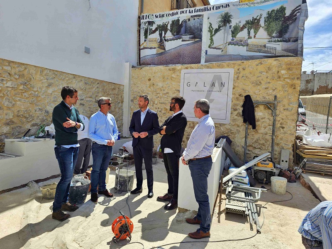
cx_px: 166
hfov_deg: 73.9
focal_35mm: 23
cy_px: 124
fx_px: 221
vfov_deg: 58.9
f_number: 1.7
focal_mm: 6.3
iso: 10
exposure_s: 1/551
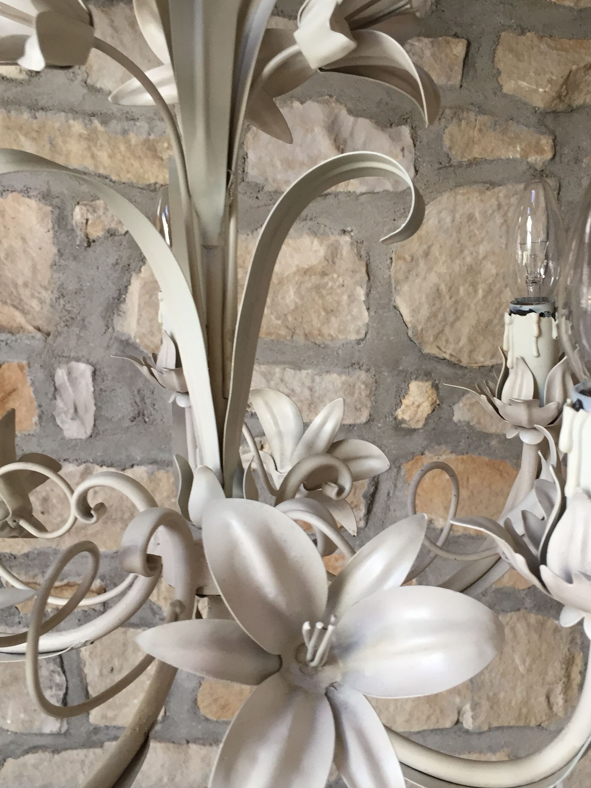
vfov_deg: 51.3
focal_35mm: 36
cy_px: 416
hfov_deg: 39.5
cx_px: 347
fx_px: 819
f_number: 2.2
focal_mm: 4.15
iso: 40
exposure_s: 1/33
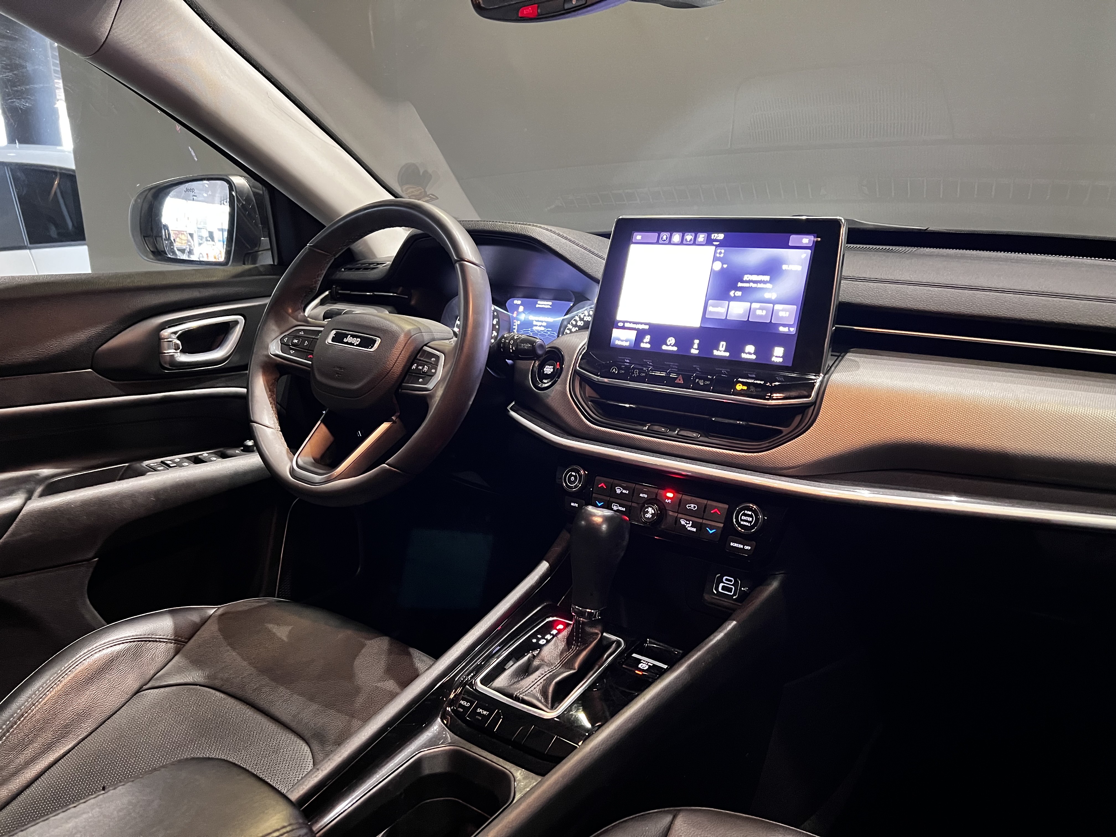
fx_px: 838
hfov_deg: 67.3
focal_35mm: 26
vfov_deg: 53.1
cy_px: 418
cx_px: 558
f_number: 1.5
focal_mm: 5.7
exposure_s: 1/30
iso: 800
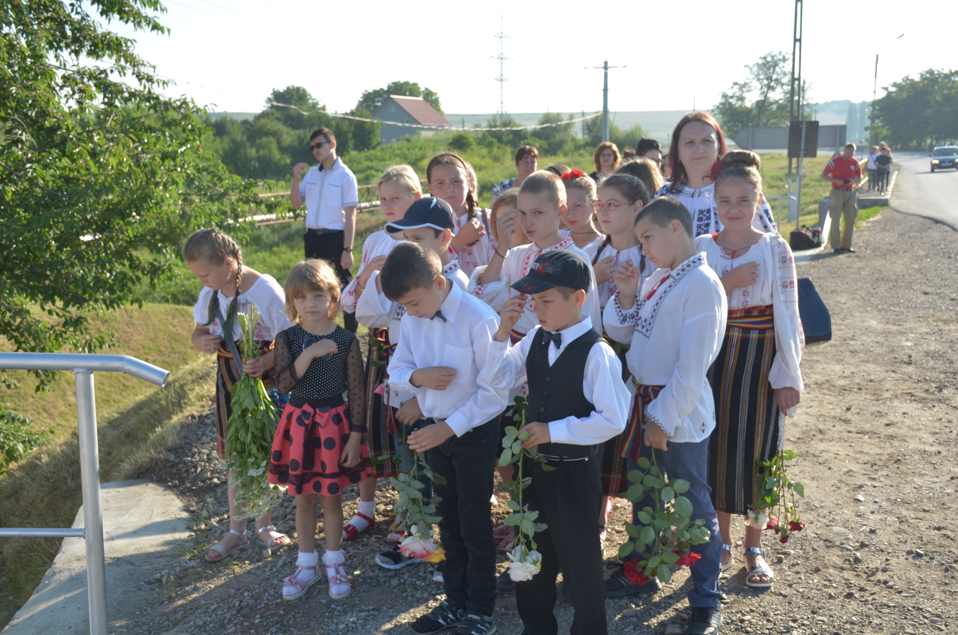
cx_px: 479
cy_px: 318
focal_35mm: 40
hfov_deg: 48.0
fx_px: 1076
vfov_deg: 32.9
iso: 250
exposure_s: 1/400
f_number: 5.6
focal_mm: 27
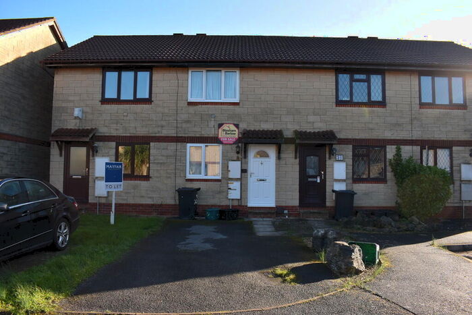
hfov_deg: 67.4
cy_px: 158
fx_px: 354
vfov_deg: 47.9
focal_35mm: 27
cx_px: 236
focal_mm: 18
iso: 200
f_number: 5.6
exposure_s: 1/250
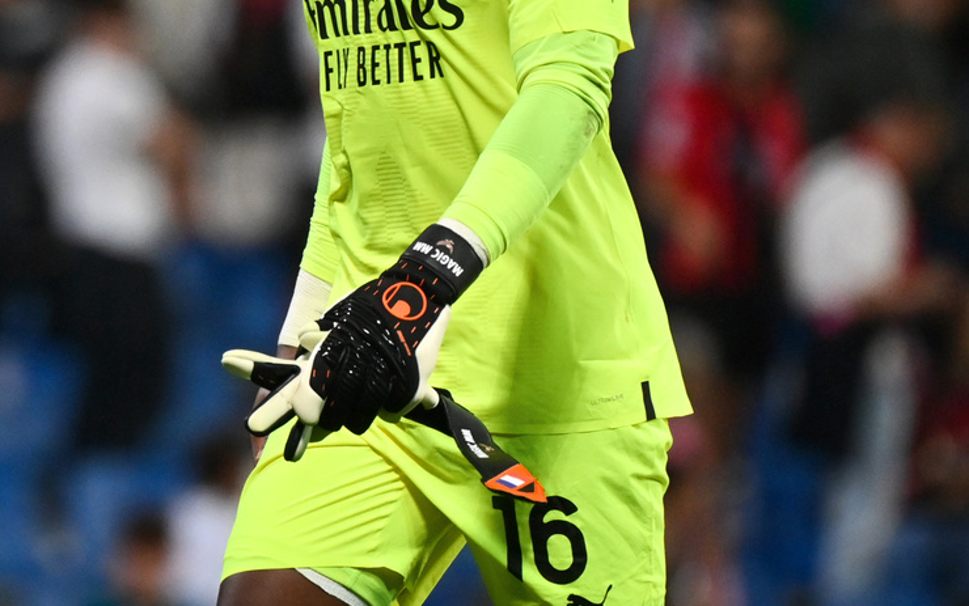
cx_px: 557
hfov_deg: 2.7
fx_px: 20367
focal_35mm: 771
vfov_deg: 1.7
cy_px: 22
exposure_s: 1/1600
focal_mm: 400
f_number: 4
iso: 2500
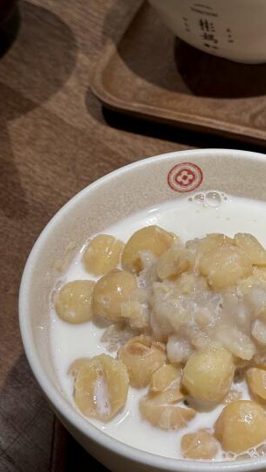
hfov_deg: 17.1
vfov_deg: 30.0
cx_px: 228
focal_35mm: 70
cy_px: 182
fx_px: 877
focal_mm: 6.76
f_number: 1.78
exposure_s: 1/100
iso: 50
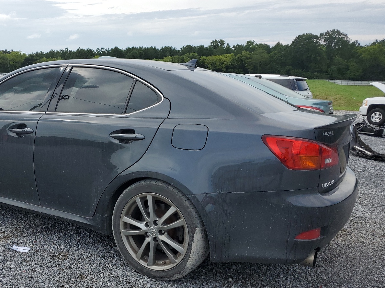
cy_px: 170
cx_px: 128
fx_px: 389
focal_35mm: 35
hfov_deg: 51.6
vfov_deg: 40.5
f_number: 1.5
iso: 50
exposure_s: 1/3333
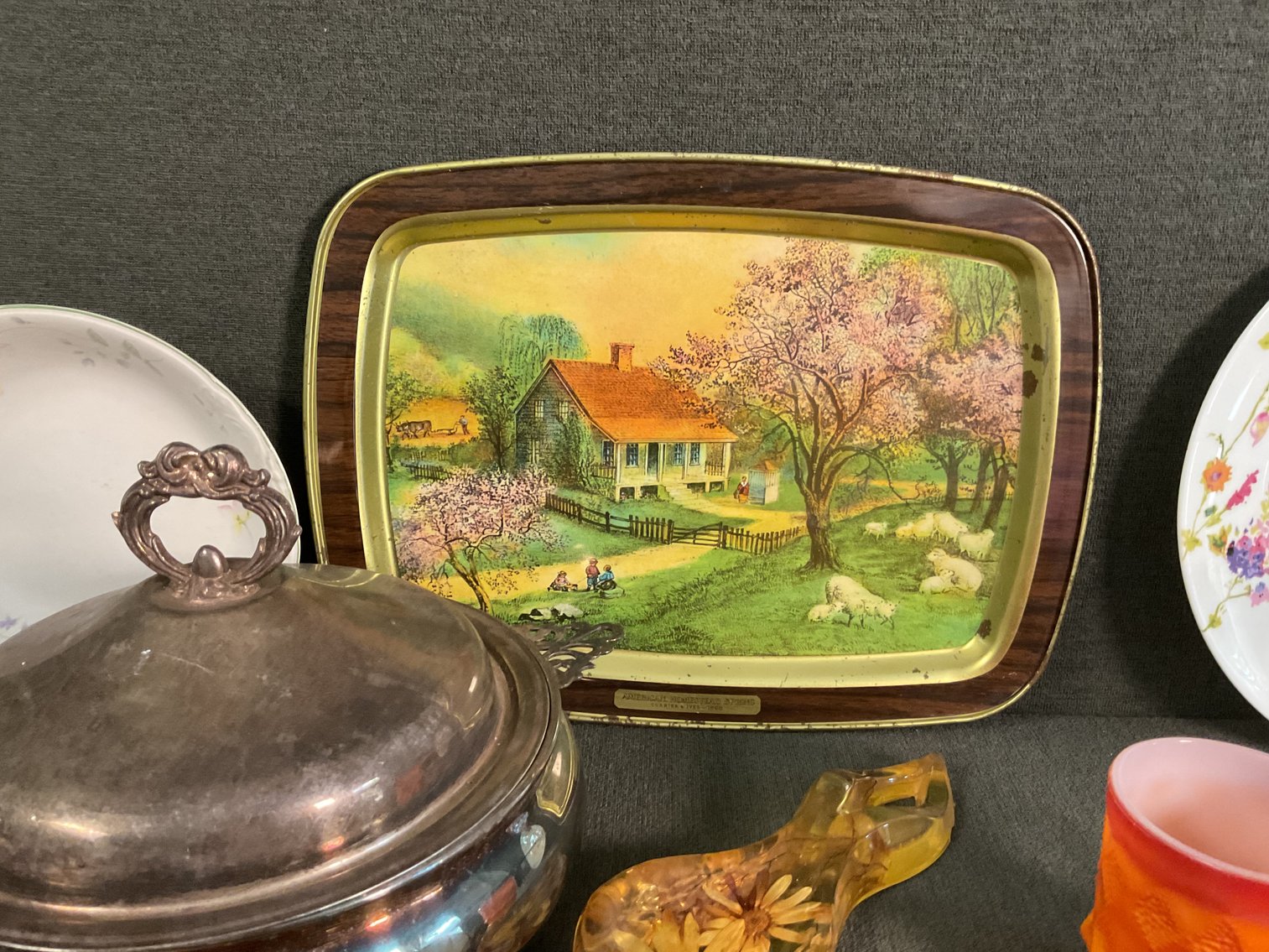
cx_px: 634
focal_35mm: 29
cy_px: 476
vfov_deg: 48.2
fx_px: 1063
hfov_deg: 61.7
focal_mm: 3
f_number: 1.8
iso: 250
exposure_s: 1/60
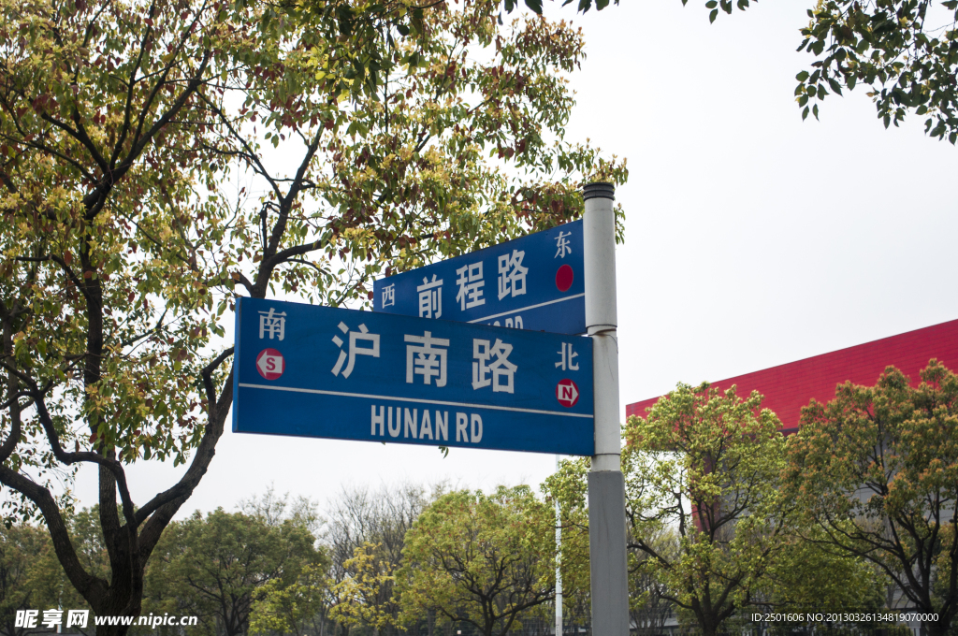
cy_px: 318
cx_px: 479
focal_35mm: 60
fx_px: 1595
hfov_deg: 33.4
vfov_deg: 22.6
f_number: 6.3
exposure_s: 1/160
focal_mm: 40
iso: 200
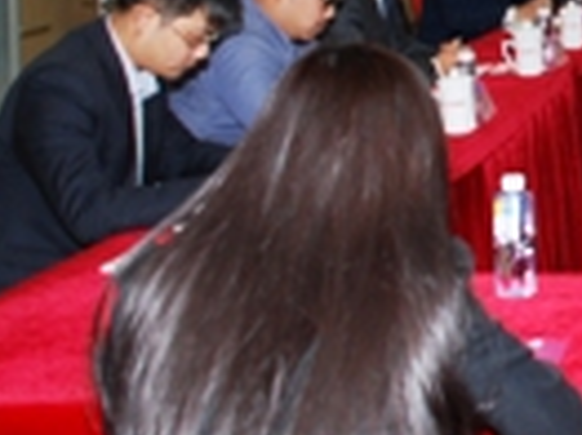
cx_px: 902
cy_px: -129
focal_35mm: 99
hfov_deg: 17.6
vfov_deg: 14.3
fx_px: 1663
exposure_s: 1/60
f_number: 4
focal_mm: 20
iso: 200
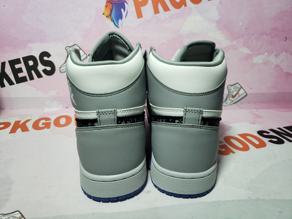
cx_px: 146
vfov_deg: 53.1
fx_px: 219
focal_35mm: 26
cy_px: 110
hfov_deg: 67.3
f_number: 1.5
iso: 50
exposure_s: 1/459
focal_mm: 4.3
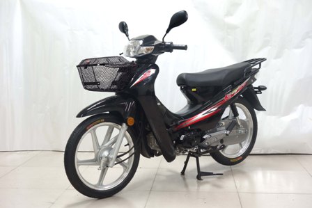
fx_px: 451
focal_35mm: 52
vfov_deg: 26.0
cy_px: 104
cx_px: 156
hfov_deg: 38.2
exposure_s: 2.5
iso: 80
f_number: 6.3
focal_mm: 19.31
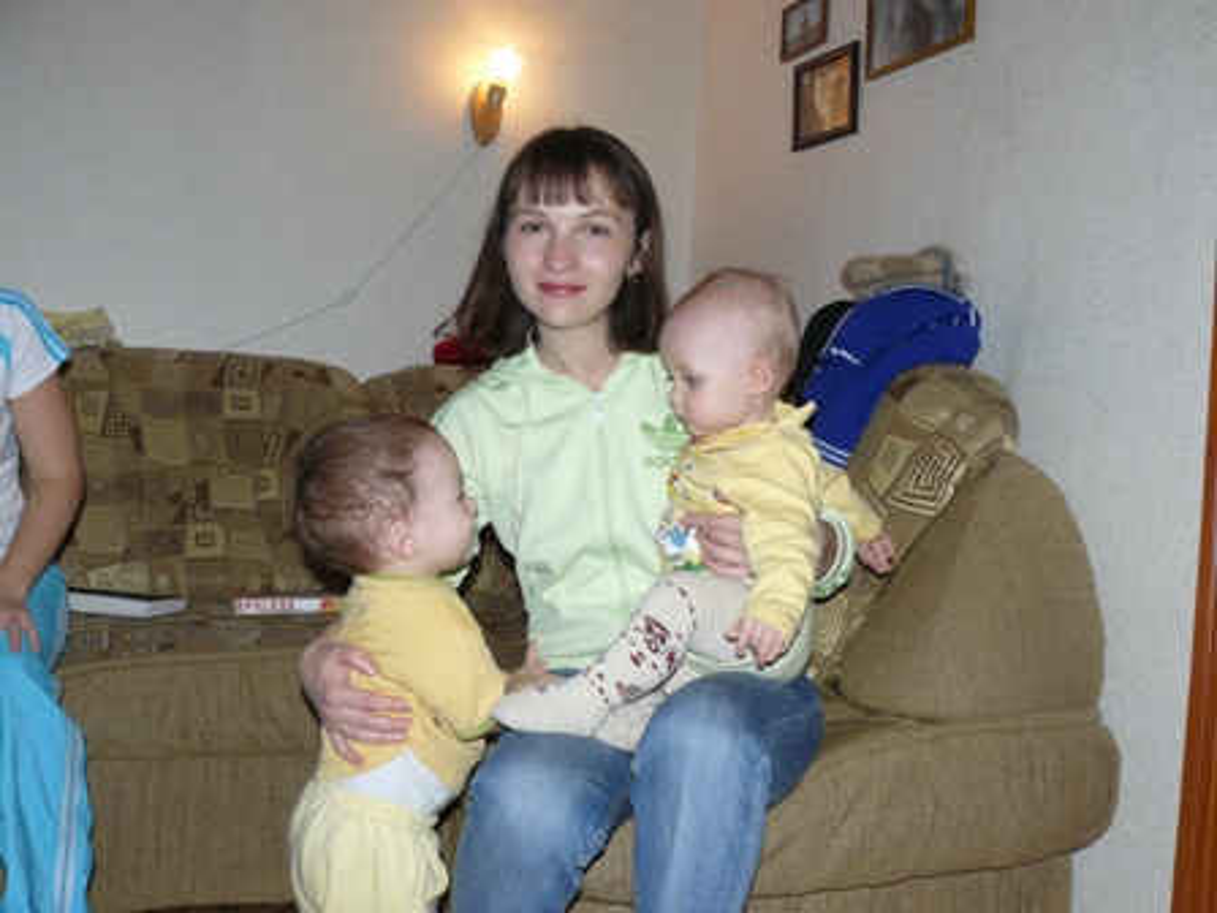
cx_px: 608
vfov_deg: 39.7
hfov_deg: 51.4
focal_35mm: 36
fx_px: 1266
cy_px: 456
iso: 100
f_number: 3.6
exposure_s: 1/30
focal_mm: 6
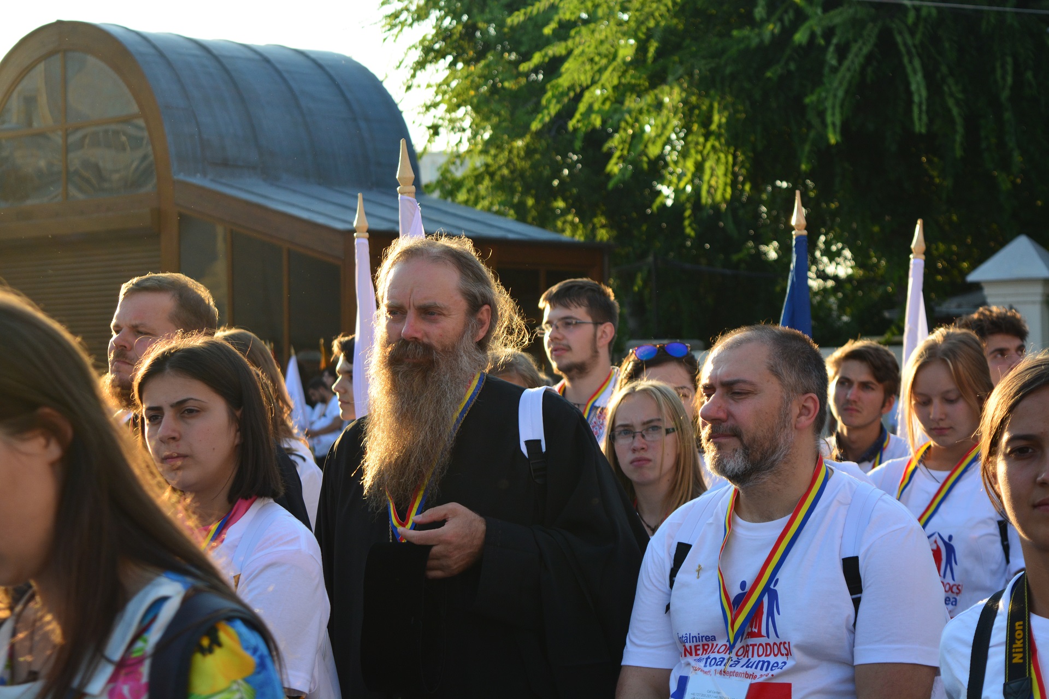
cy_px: 350
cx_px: 524
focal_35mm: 82
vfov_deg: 16.6
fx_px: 2404
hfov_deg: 24.6
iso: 400
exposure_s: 1/400
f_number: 5.6
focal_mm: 55
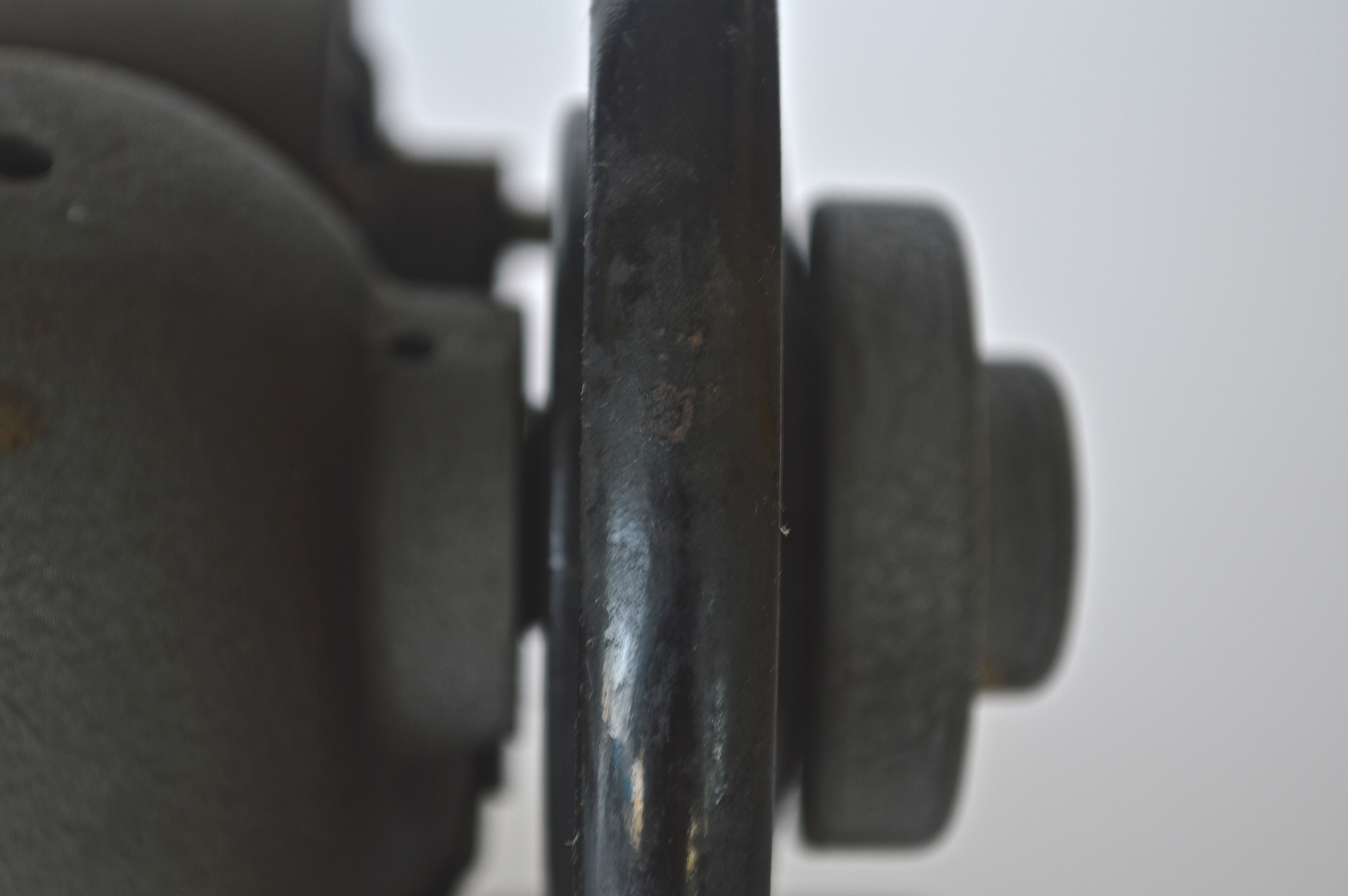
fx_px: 3086
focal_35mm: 82
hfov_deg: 24.6
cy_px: 448
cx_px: 674
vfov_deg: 16.5
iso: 100
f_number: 5.6
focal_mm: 55
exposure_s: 1/25
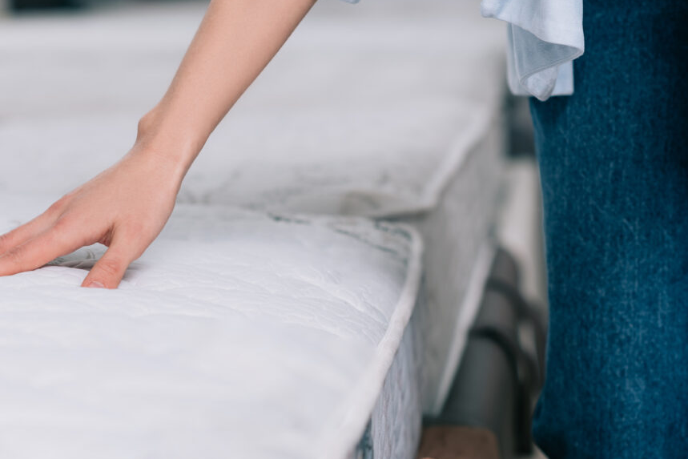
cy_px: 201
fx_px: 2905
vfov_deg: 9.0
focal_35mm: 152
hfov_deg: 13.4
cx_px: 103
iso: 125
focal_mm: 85
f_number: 3.5
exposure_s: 1/160
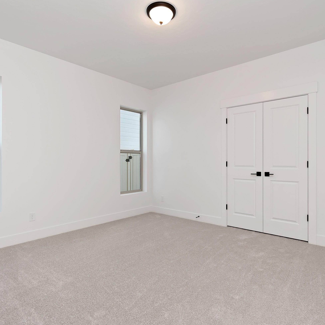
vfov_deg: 74.8
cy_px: 160
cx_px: 173
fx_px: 212
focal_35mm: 20
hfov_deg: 74.7
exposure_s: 1/25
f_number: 6.3
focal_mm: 10
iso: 320
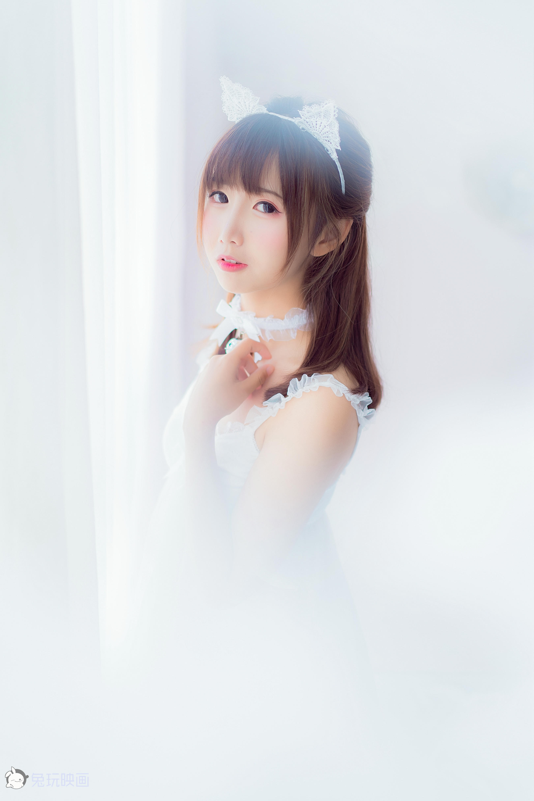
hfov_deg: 24.6
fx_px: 1223
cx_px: 267
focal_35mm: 55
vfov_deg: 36.2
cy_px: 400
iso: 200
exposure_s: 1/125
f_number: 1.8
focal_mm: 55
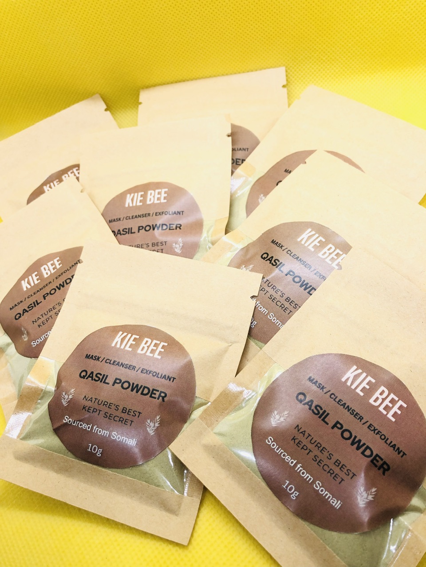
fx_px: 459
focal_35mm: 28
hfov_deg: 49.7
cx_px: 213
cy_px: 284
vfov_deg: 63.4
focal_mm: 3.99
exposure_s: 1/100
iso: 20
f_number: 1.8
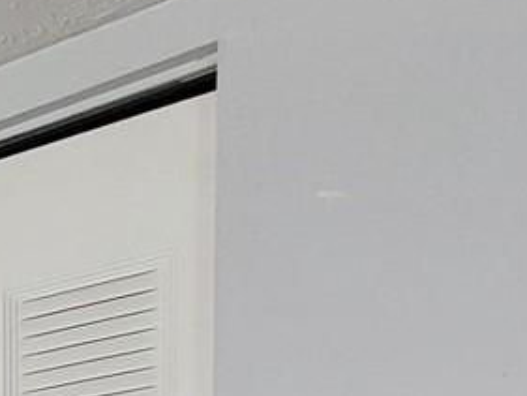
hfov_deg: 13.2
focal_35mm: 74
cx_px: -893
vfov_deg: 15.7
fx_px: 1127
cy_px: 798
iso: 320
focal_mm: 2.2
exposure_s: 1/40
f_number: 2.2
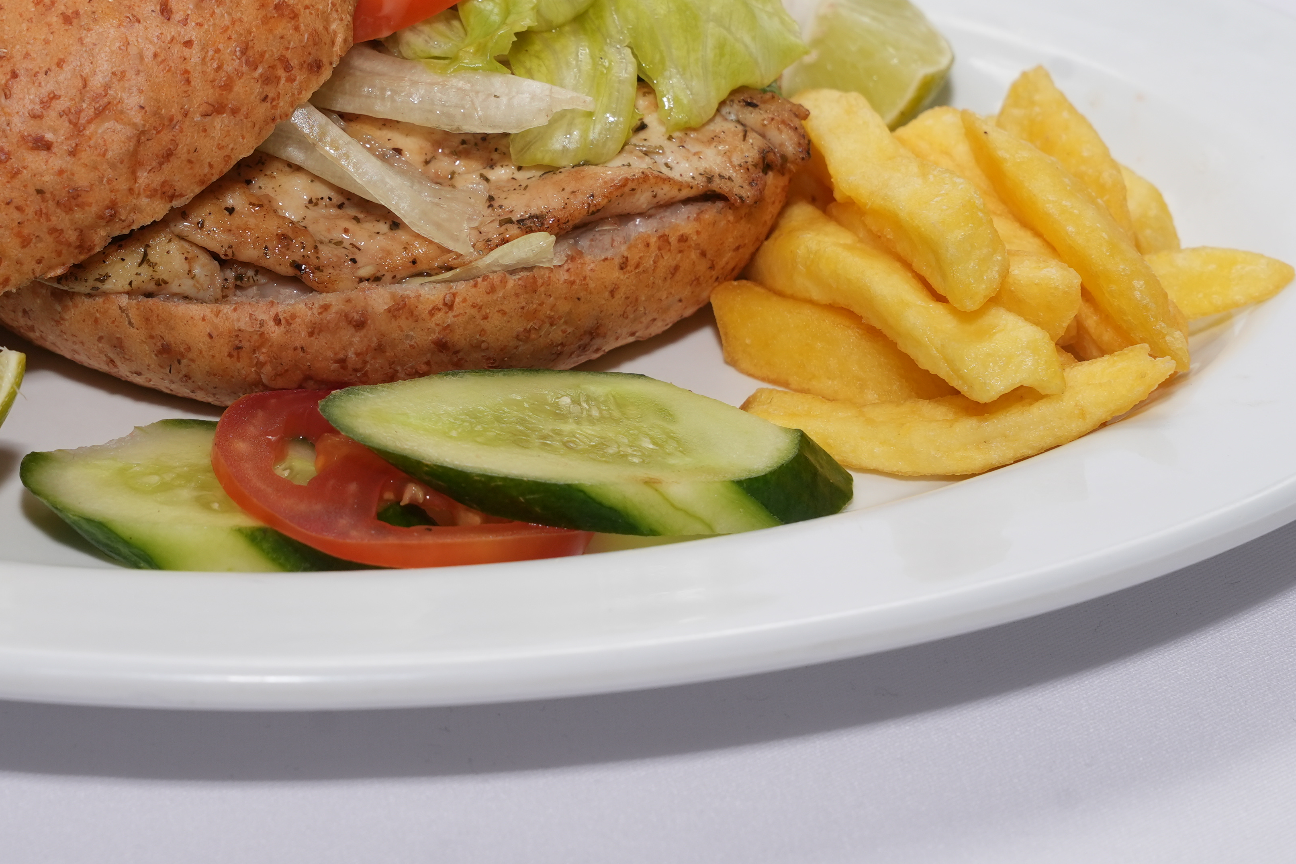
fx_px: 4598
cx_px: 299
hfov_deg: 16.0
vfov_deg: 10.7
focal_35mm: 128
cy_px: 236
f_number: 9
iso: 320
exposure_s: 1/100
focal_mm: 58.8
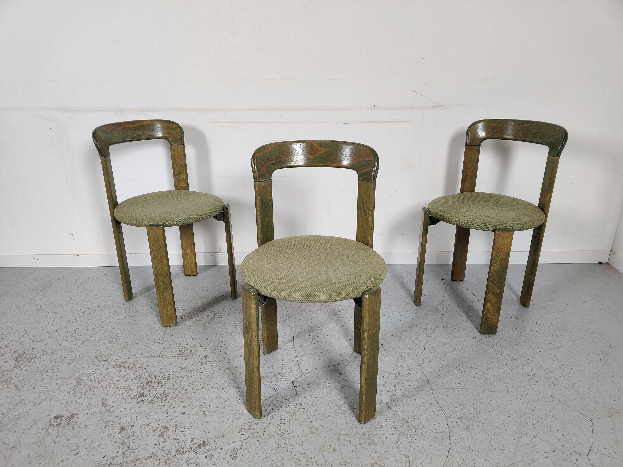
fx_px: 486
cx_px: 312
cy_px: 234
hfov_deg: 65.3
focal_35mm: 27
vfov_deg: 51.4
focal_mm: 4.75
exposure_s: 1/100
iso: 200
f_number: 1.65
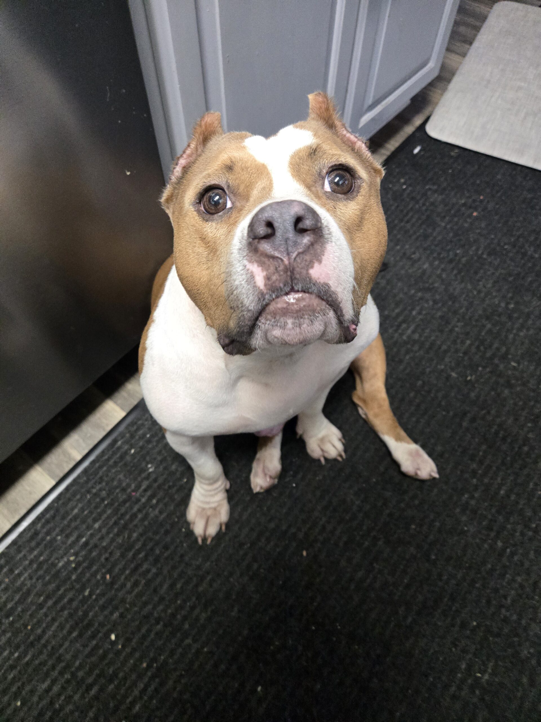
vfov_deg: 73.9
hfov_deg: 58.9
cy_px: 361
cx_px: 270
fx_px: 479
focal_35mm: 23
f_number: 1.8
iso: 800
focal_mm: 5.4
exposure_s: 1/60
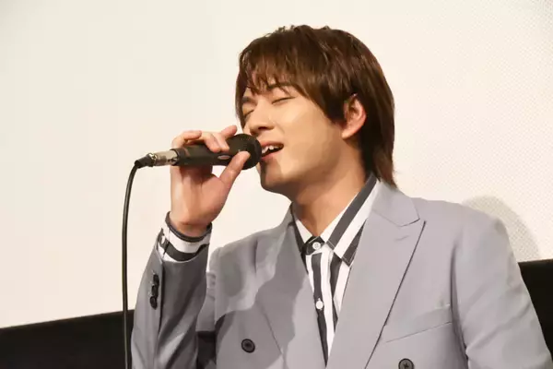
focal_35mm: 105
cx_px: 276
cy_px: 184
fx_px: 1613
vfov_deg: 13.0
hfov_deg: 19.5
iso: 20000
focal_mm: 70
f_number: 6.3
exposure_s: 1/160
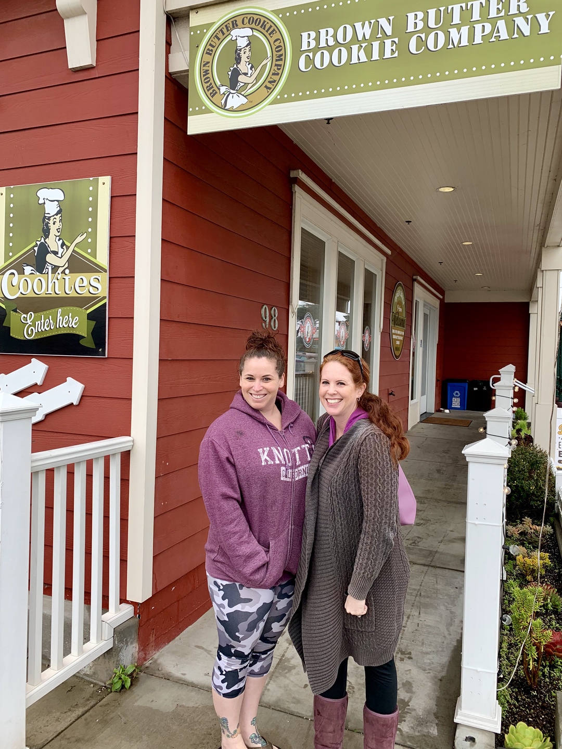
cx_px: 281
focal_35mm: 26
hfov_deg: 53.1
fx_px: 563
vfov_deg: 67.3
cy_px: 374
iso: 25
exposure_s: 1/408
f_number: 1.8
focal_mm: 4.25
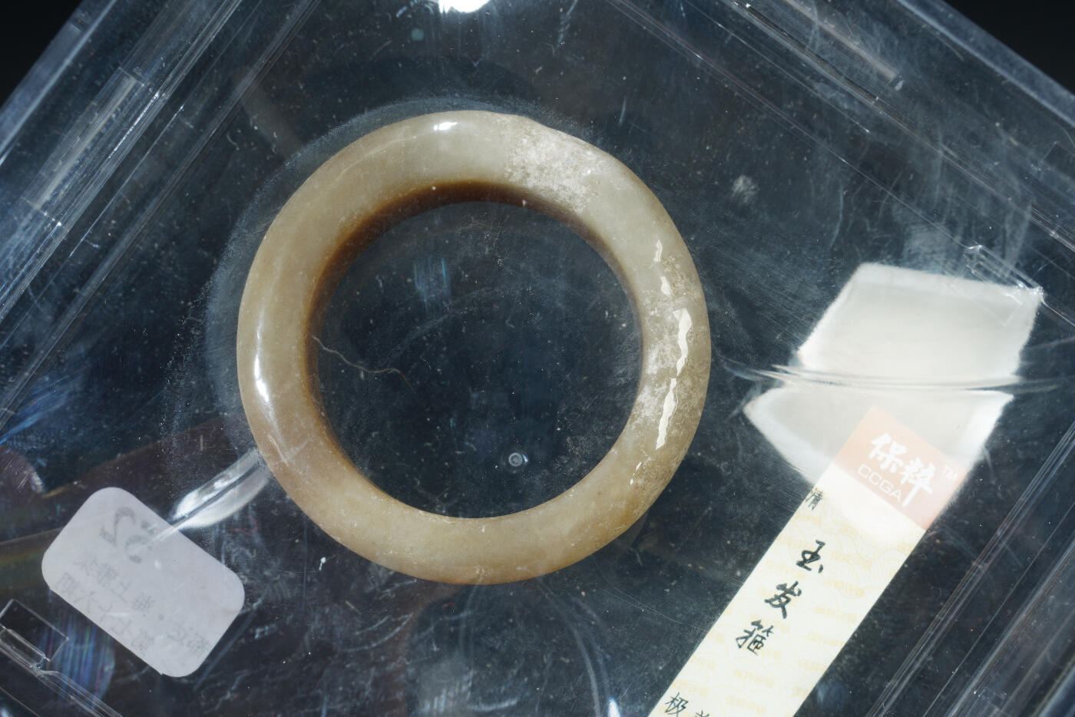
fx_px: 2509
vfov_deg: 16.3
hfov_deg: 24.2
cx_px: 538
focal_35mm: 84
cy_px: 358
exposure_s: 1/160
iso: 100
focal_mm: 56
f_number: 18
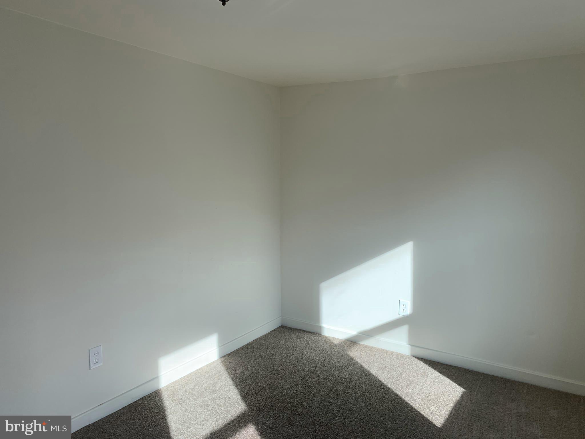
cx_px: 292
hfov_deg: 67.3
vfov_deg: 53.1
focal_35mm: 26
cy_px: 220
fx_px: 439
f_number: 1.8
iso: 25
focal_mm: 4.25
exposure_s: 1/350
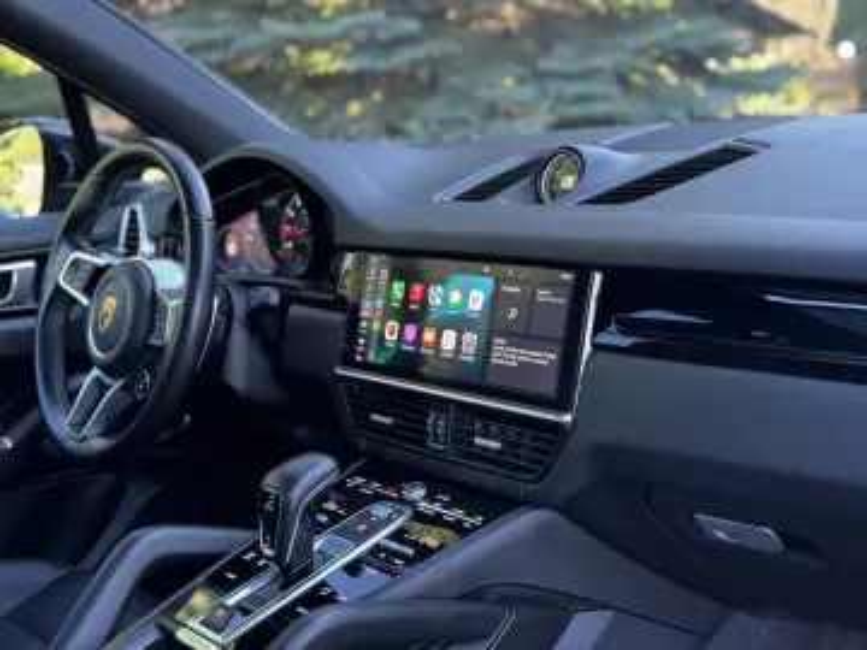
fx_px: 1202
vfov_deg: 30.3
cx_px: 434
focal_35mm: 48
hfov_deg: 39.7
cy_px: 325
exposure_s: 1/60
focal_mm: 6.76
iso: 100
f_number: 1.78
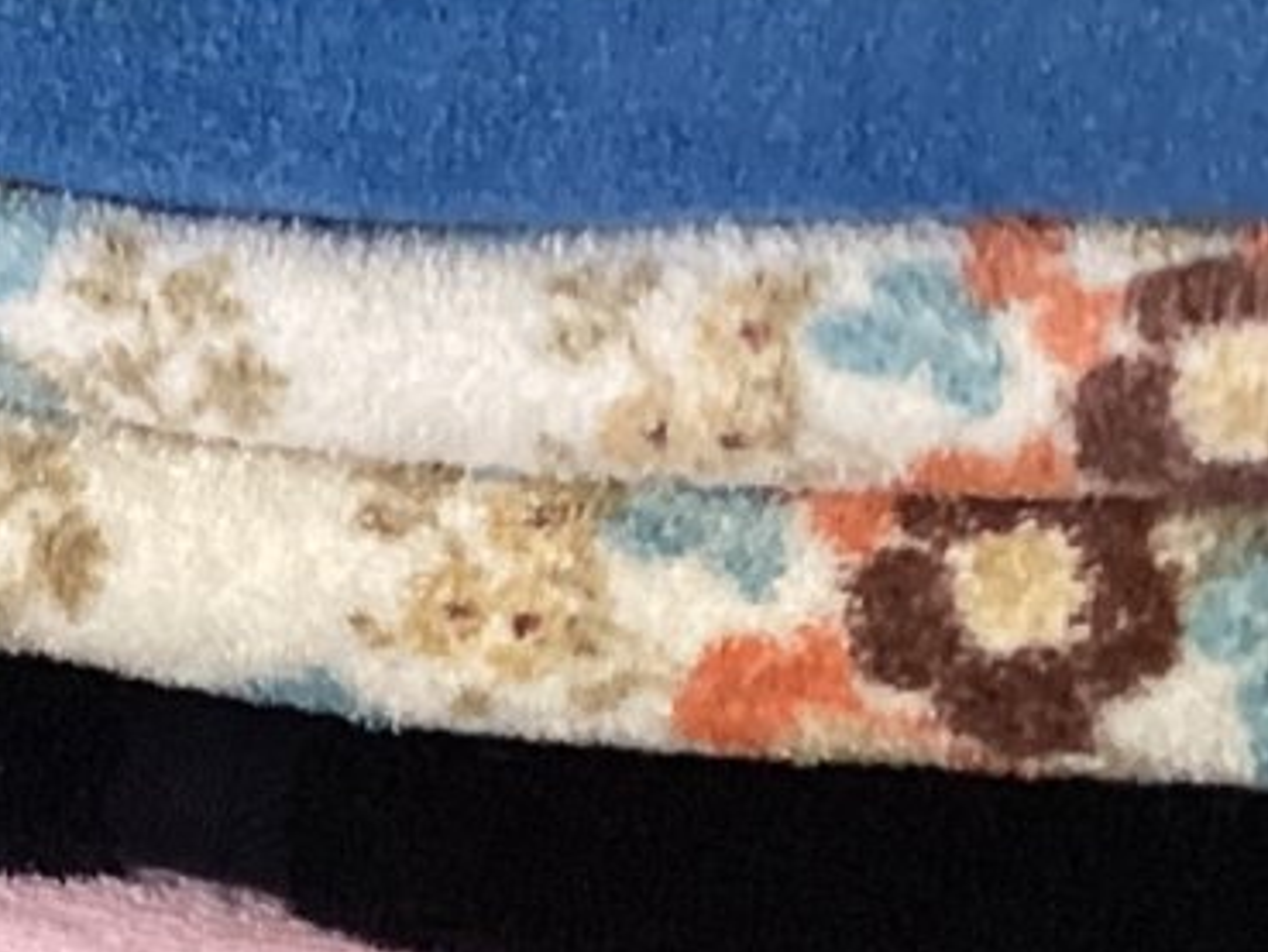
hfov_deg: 14.7
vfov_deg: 11.6
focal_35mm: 127
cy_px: 765
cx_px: -469
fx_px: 4654
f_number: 2.4
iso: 400
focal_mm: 3.3
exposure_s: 1/33
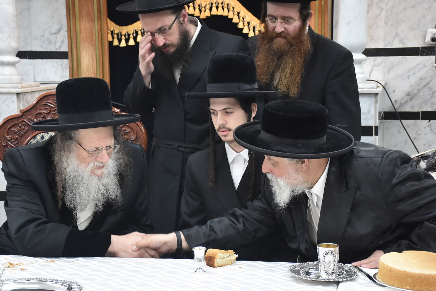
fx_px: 969
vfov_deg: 17.1
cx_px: 218
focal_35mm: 80
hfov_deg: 25.4
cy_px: 159
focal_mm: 48
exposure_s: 1/80
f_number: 6.3
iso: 1600
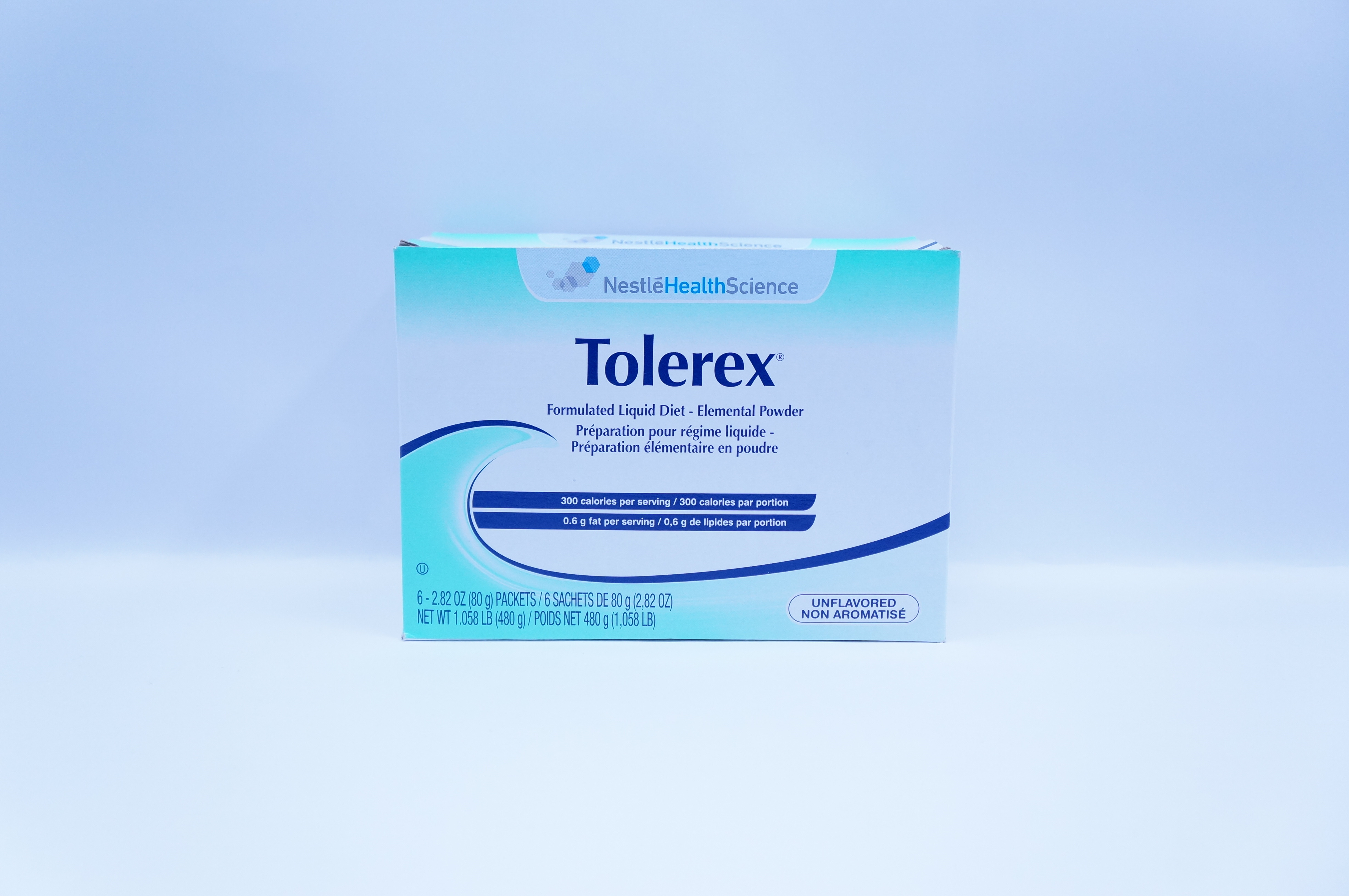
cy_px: 448
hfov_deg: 45.0
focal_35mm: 44
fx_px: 1628
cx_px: 674
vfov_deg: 30.8
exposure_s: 1/320
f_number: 4
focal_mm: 29
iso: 800
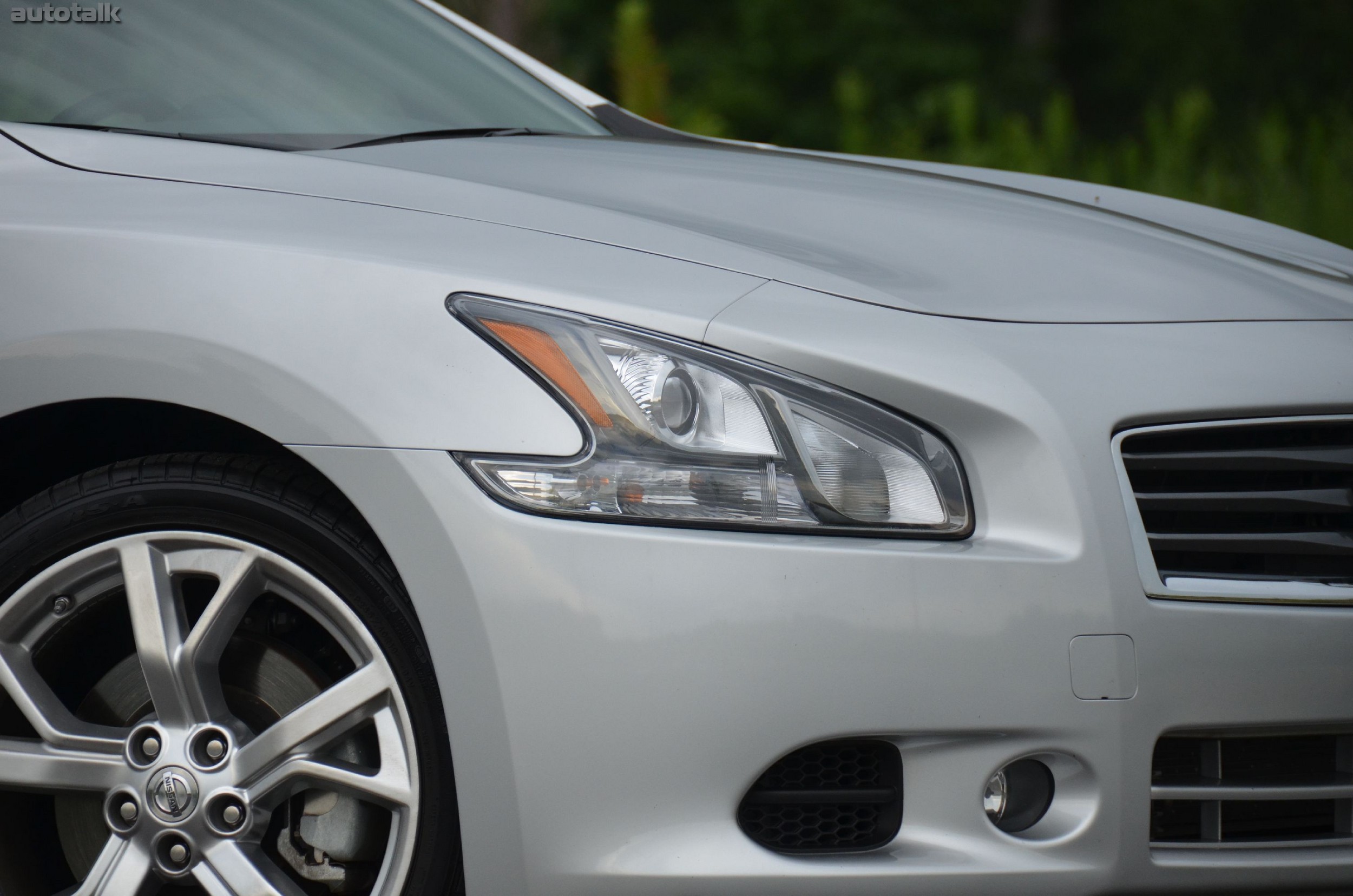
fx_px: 11252
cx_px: 676
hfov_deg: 6.9
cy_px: 448
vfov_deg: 4.6
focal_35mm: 300
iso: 640
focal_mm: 200
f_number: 5.6
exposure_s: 1/1000
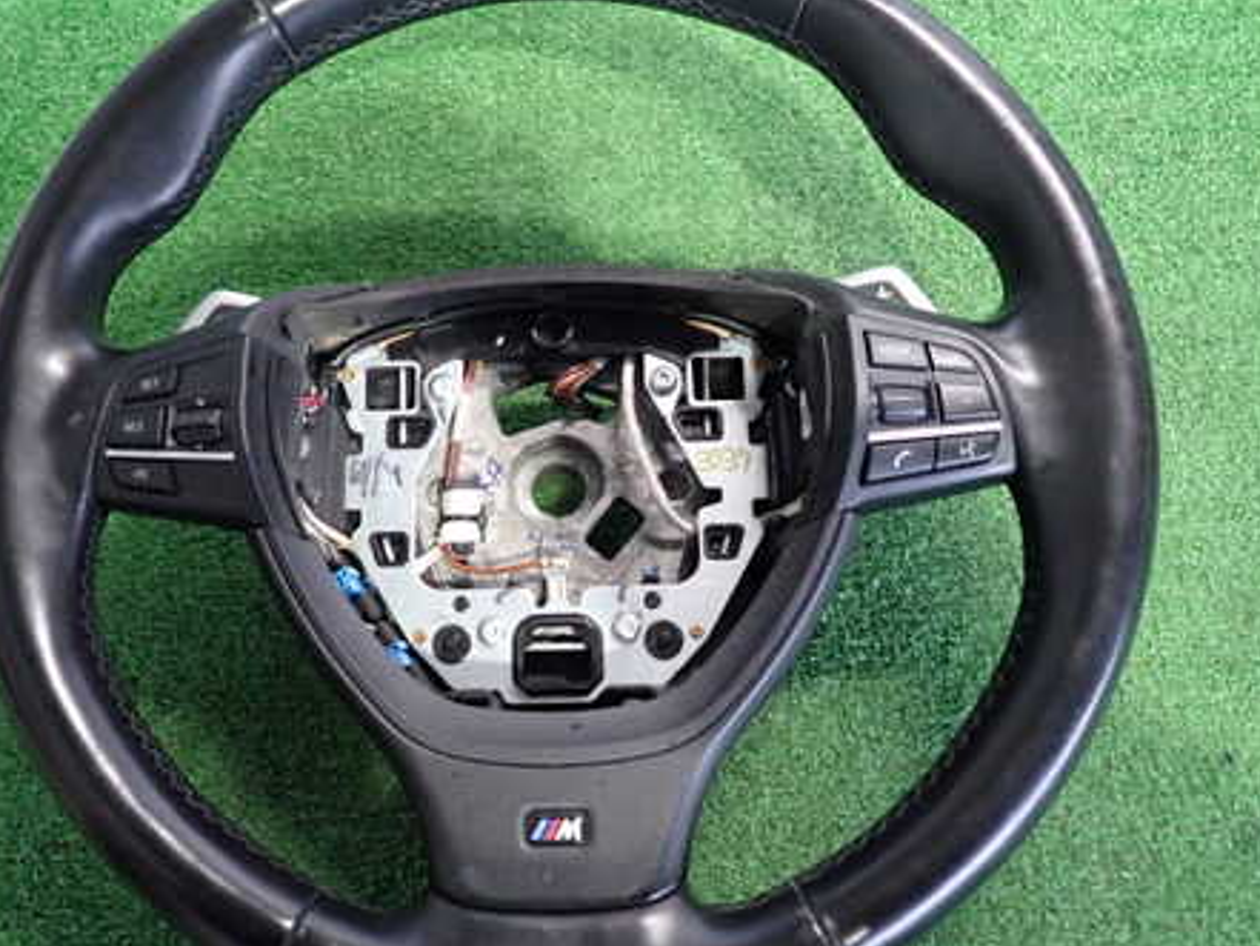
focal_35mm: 34
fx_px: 1238
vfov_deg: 41.8
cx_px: 554
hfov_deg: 53.8
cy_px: 477
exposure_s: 1/30
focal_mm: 4.5
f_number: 2
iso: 500
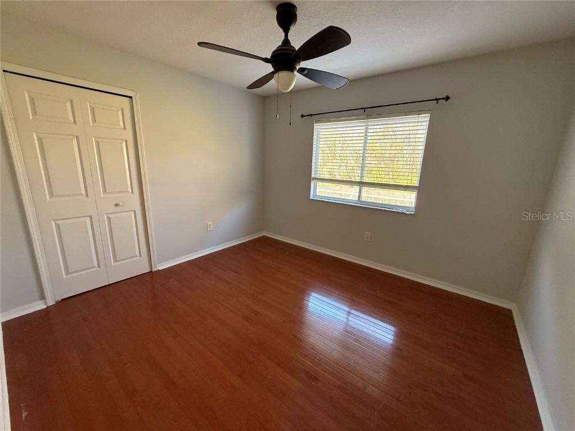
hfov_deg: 102.1
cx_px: 288
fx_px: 233
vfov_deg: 85.7
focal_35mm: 14
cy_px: 216
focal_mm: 2.22
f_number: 2.2
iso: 250
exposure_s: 1/99
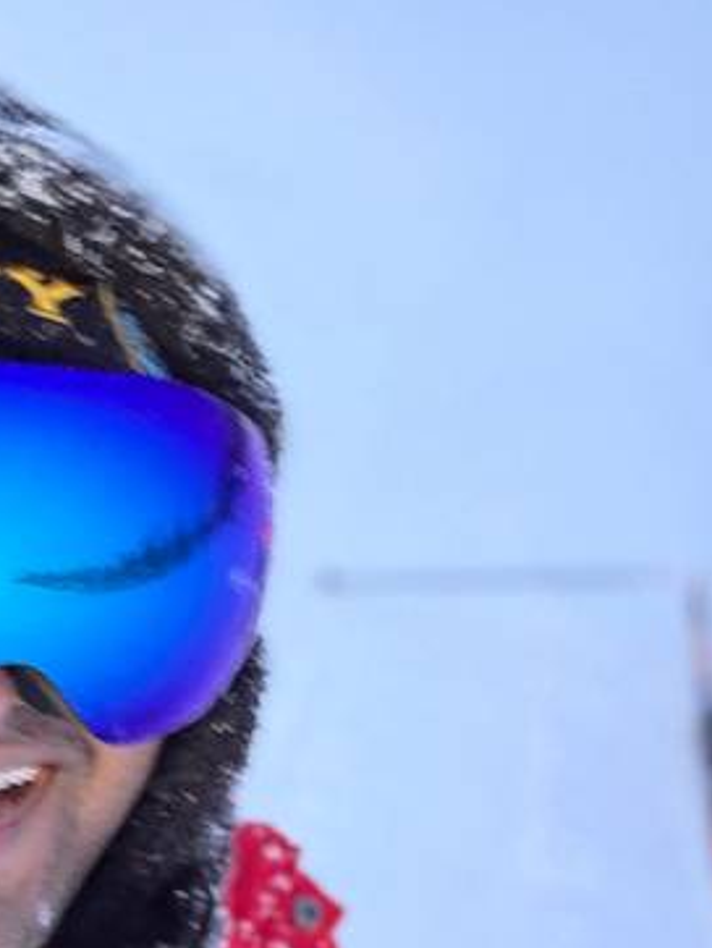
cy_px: 660
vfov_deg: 35.7
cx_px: 105
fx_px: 1452
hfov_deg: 26.8
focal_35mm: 53
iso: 640
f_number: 1.9
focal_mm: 2.69
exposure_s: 1/17
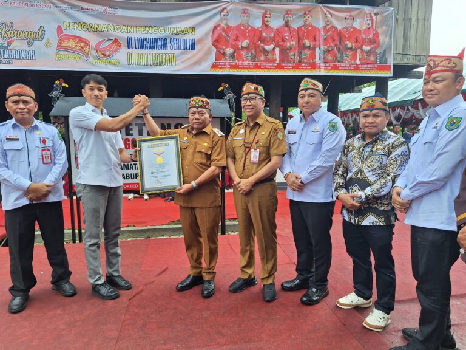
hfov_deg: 73.9
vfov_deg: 58.9
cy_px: 175
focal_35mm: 23
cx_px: 233
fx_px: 310
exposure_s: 1/303
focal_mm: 5.54
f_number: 1.8
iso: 40
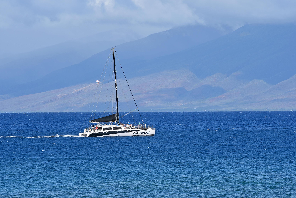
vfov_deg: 5.3
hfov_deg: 7.9
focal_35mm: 261
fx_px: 2146
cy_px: 99
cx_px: 148
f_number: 13
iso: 100
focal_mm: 260
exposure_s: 1/200
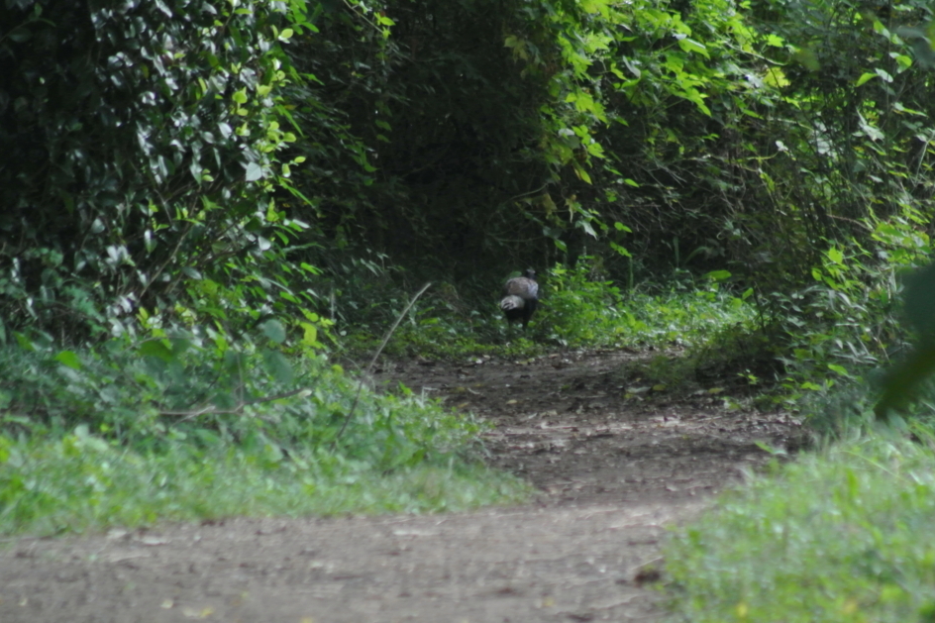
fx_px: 22850
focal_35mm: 880
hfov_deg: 2.3
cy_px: 288
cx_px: 473
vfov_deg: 1.6
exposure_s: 1/200
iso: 800
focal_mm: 300
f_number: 5.6
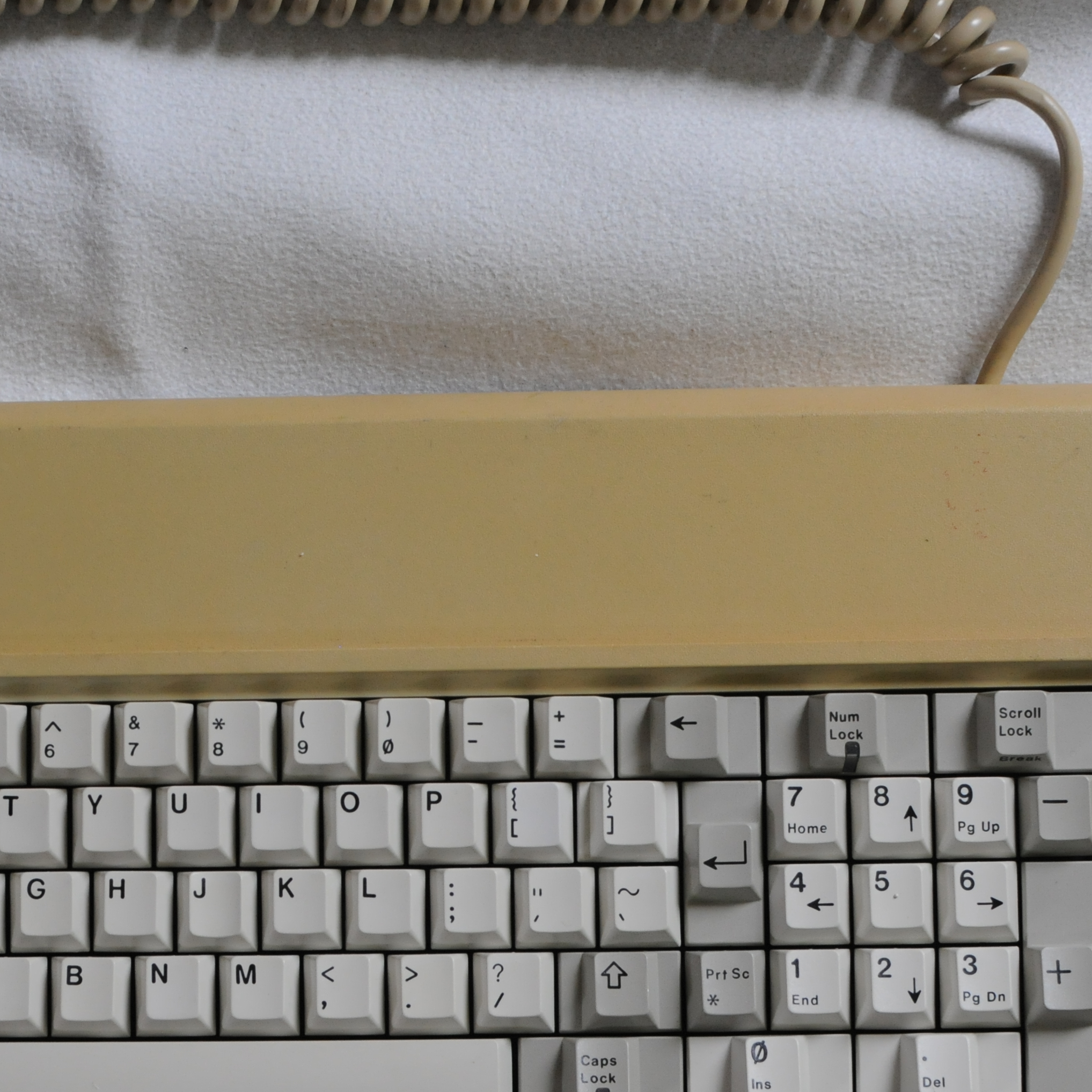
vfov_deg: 18.5
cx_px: 197
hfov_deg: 18.3
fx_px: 3351
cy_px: 587
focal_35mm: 94
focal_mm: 35
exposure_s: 1/100
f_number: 5
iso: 800
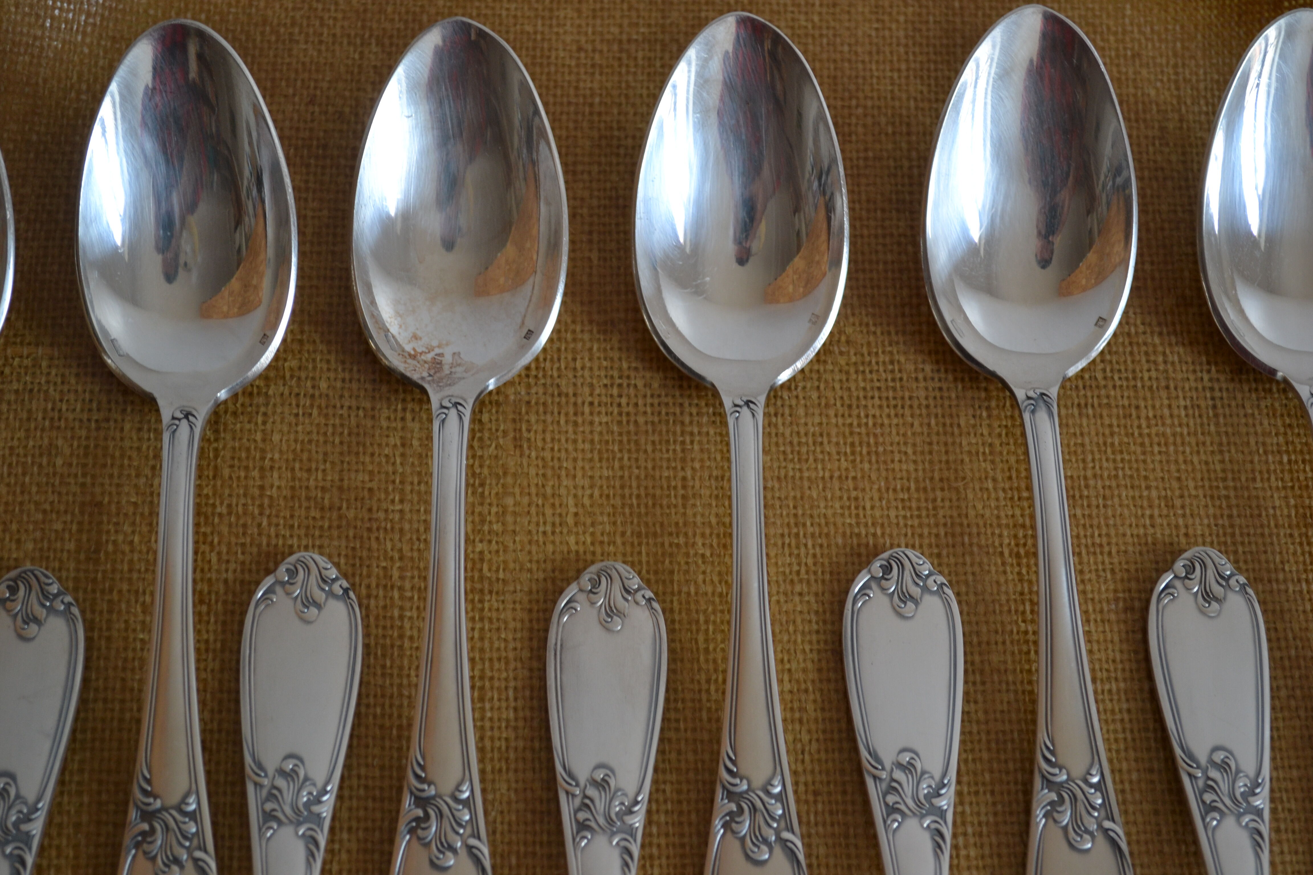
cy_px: 438
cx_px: 656
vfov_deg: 21.6
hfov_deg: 31.9
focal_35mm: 63
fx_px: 2298
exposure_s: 1/80
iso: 400
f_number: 5.3
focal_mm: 42
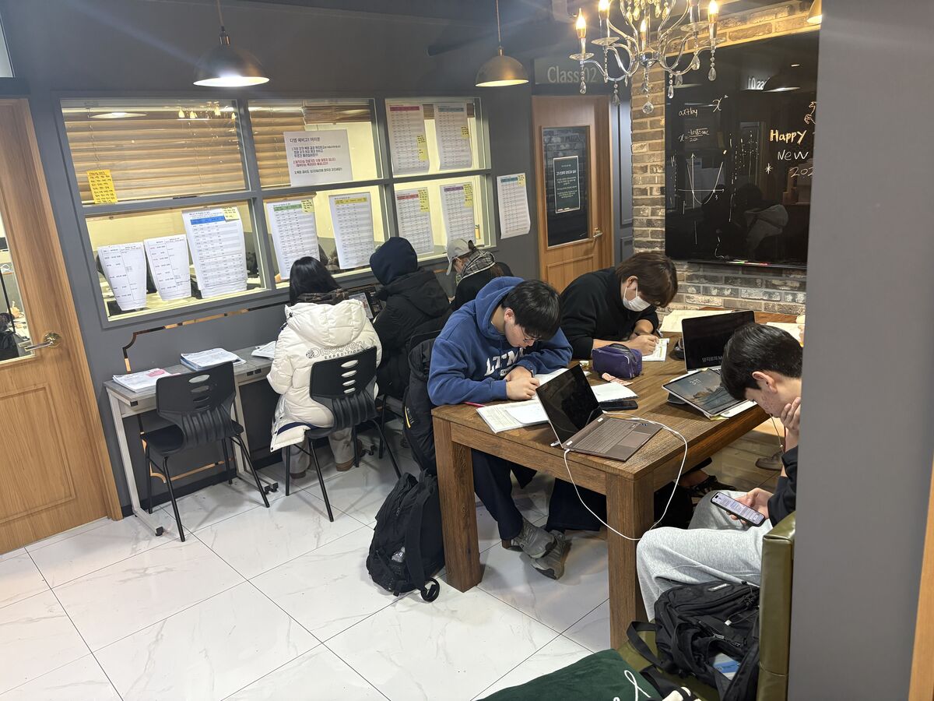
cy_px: 350
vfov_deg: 53.1
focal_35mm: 26
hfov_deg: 67.3
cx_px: 467
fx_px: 702
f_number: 1.6
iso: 200
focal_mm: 5.96
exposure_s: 1/60
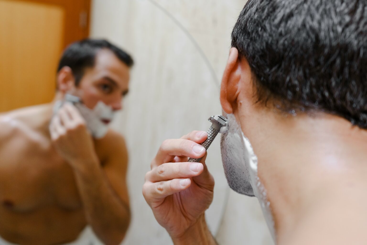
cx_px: 184
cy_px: 122
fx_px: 357
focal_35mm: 35
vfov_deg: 37.9
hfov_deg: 54.4
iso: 1250
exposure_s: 1/160
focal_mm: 35
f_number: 2.8
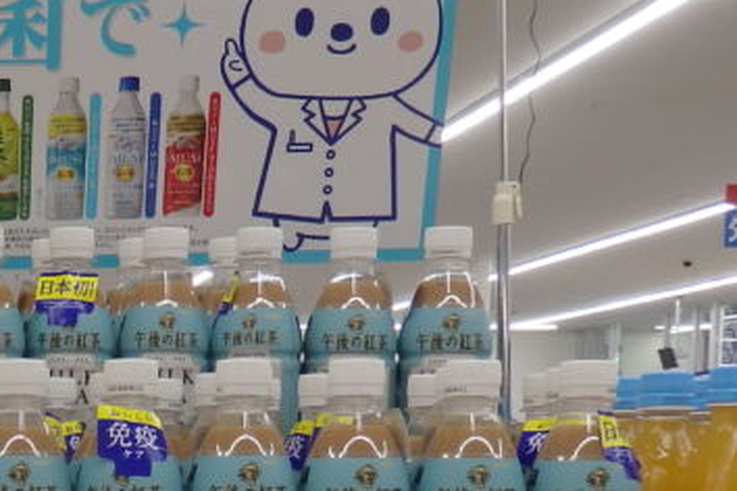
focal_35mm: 94
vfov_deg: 14.0
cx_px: -217
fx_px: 1924
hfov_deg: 19.9
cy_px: 641
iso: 125
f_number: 3
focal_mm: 4.5
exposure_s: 1/125
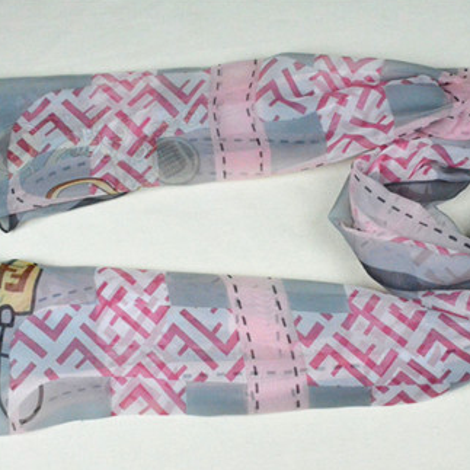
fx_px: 906
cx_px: 272
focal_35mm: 59
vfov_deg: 29.1
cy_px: 234
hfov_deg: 29.0
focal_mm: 30
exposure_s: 1/500
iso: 6400
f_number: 11
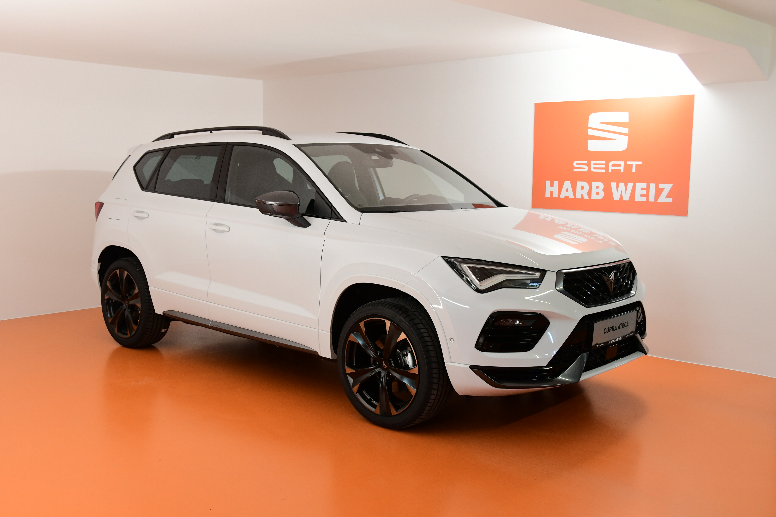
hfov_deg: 53.1
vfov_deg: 36.9
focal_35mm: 36
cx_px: 388
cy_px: 258
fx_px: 776
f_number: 5
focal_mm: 24
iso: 1600
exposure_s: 1/40
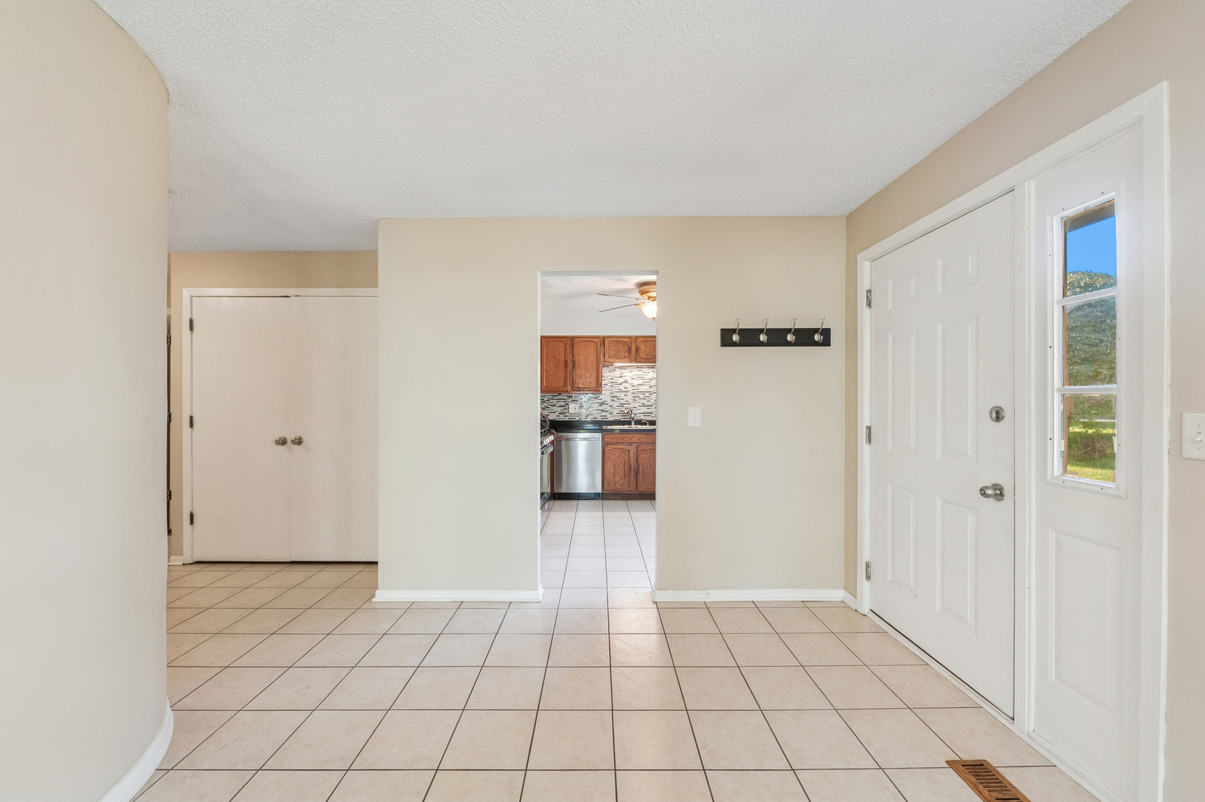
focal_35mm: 14
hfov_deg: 104.3
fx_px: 468
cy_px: 401
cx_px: 602
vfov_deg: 81.1
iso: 320
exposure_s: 1/30
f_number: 8
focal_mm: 14
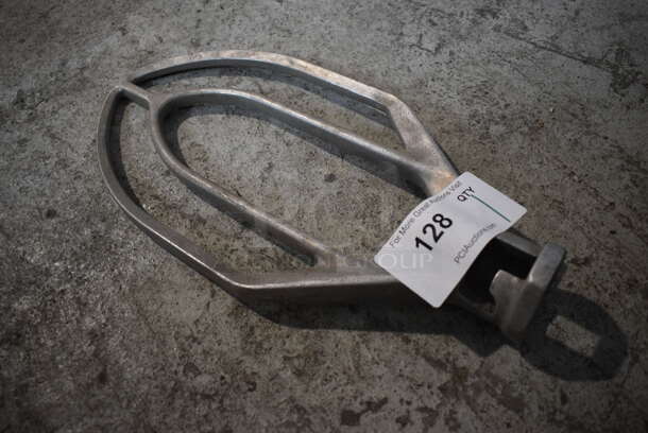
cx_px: 324
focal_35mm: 30
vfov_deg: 43.7
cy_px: 216
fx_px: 541
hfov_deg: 61.9
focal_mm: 20
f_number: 3.5
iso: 1400
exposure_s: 1/125
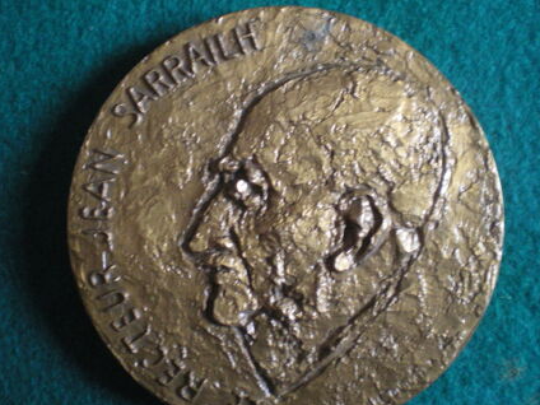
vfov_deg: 33.6
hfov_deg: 43.8
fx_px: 671
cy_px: 209
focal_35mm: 43
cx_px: 275
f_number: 3.1
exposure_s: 1/8
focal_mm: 6.3
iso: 400
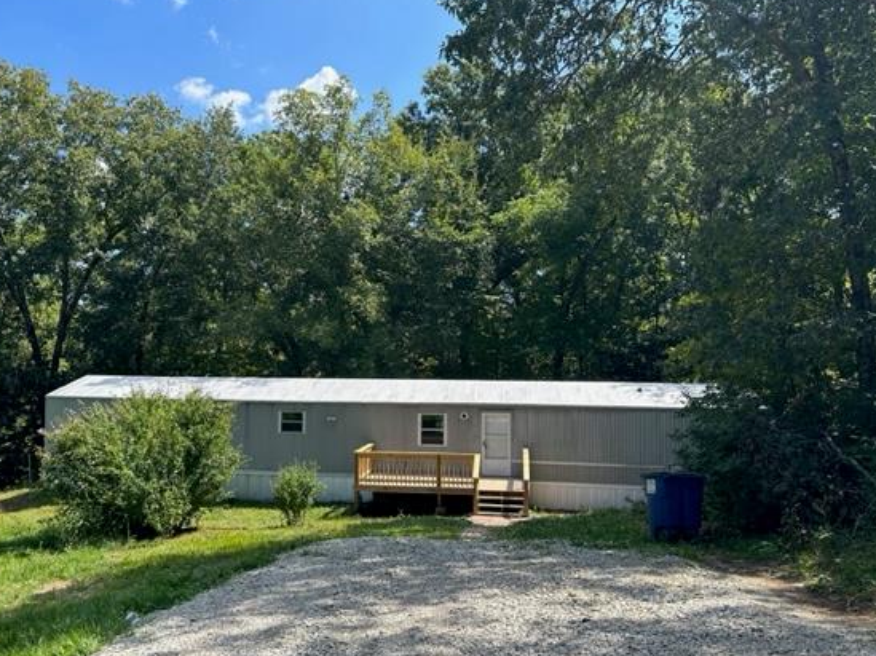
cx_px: 385
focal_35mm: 28
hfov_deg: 63.3
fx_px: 708
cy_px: 362
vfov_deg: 49.6
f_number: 1.78
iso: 80
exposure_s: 1/1845
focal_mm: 6.86
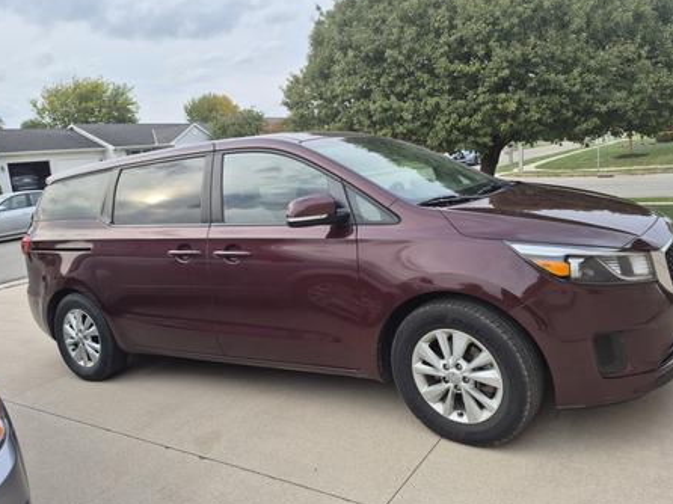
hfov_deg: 67.3
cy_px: 241
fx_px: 505
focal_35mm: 26
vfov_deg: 53.0
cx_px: 338
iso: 25
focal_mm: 5.4
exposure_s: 1/510
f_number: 1.8
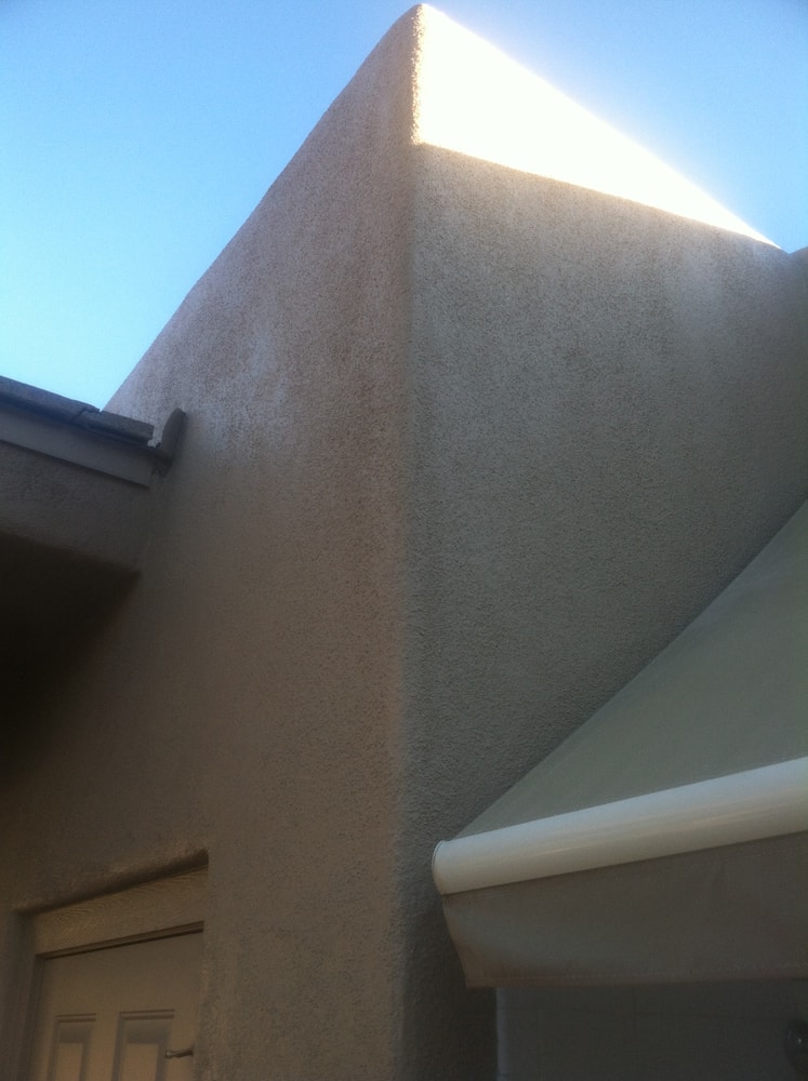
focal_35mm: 35
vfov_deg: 52.7
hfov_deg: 40.6
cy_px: 540
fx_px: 1092
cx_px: 404
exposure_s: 1/167
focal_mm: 3.85
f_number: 2.8
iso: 80
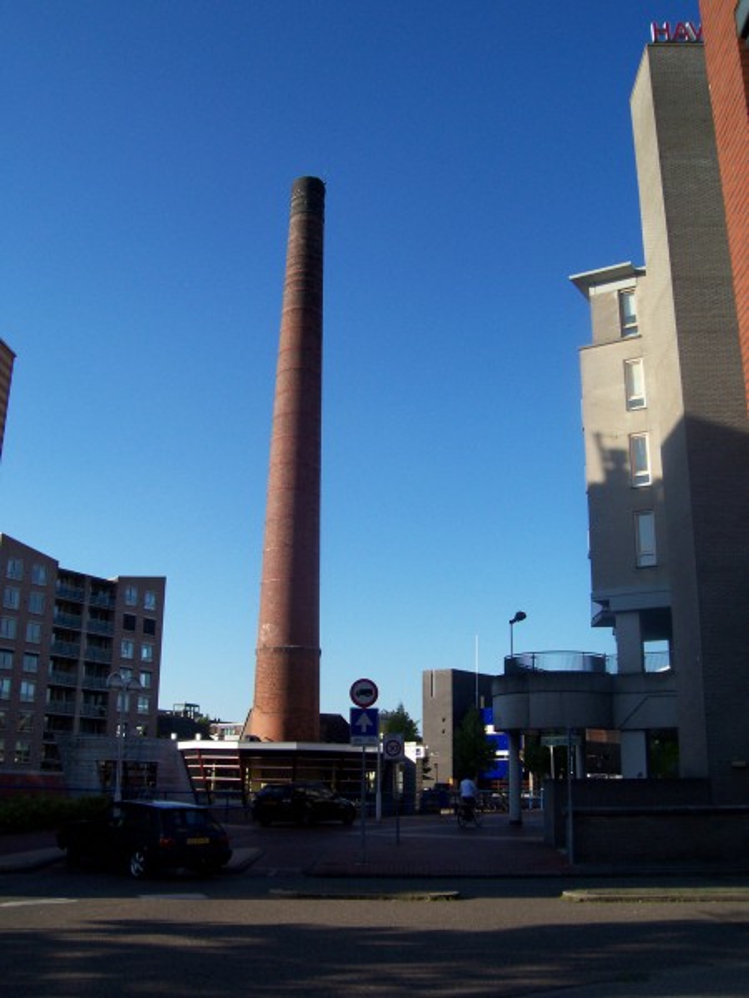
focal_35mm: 34
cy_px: 499
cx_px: 374
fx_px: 981
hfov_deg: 41.8
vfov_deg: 54.0
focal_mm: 5.6
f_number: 5.1
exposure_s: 1/352
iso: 80
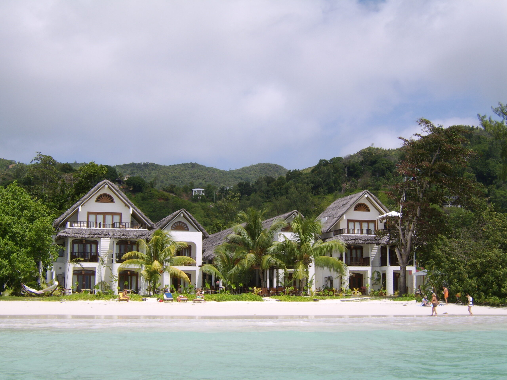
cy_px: 190
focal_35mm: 46
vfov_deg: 31.5
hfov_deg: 41.2
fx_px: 674
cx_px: 254
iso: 71
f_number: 8
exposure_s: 1/297
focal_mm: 11.93
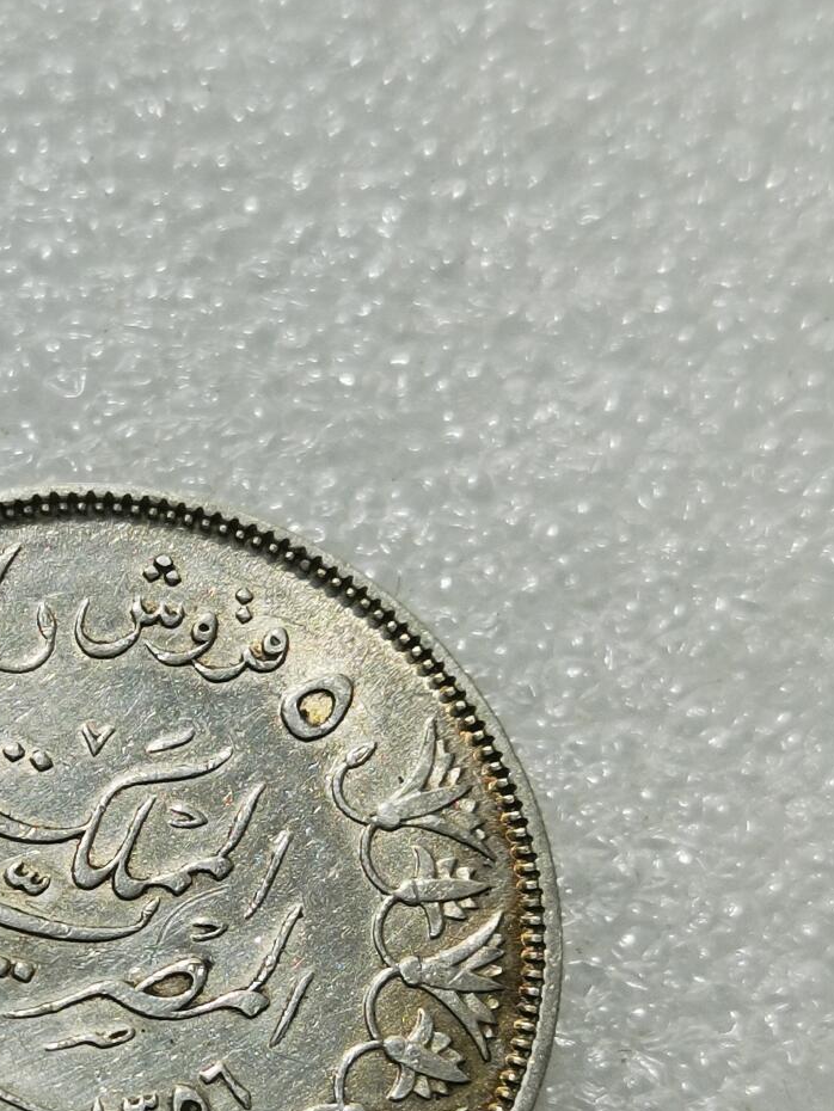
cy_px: 911
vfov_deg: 16.3
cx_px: 80
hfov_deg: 12.3
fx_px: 3853
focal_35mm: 120
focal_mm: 6.67
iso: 50
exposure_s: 1/100
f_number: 1.9
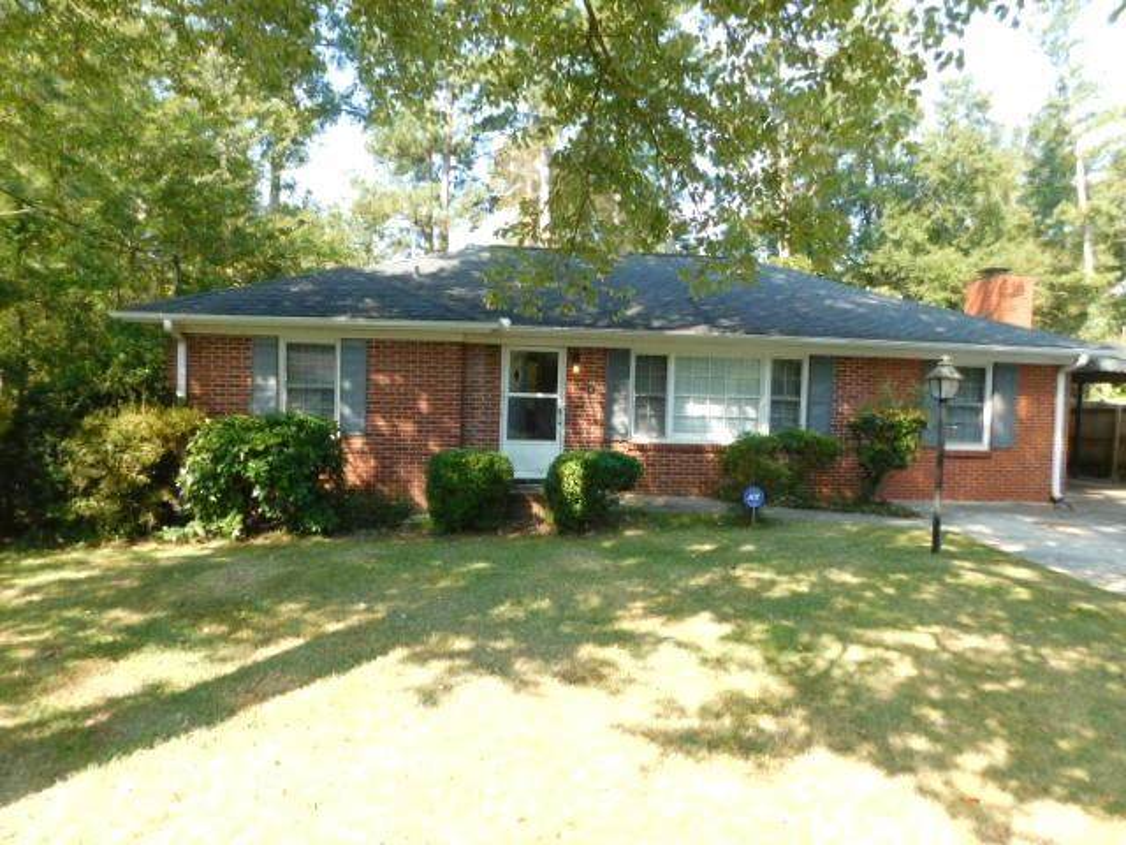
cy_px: 422
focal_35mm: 23
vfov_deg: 58.9
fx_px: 748
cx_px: 563
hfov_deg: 73.9
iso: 125
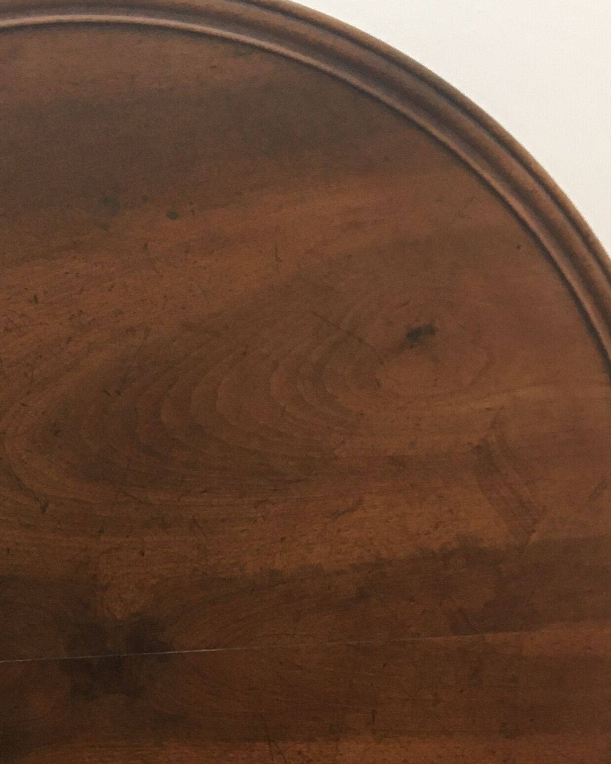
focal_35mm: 74
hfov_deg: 20.3
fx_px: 1672
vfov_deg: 24.3
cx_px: 67
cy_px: 806
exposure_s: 1/33
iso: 125
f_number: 2.2
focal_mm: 4.15
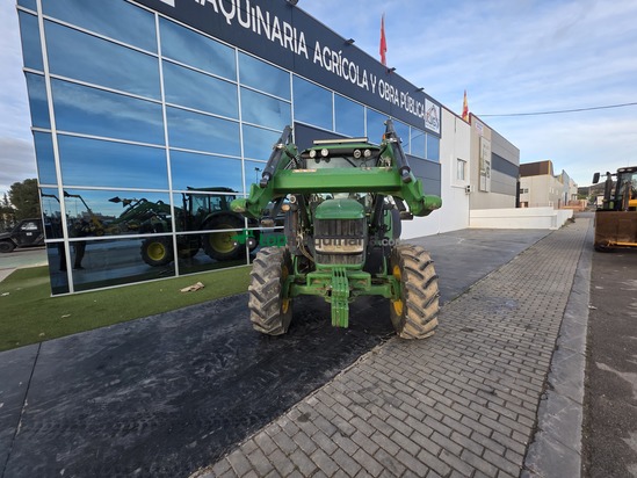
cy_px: 239
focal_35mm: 13
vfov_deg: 89.9
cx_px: 318
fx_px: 239
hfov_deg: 106.2
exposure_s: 1/329
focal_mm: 2.2
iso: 40
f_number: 1.9
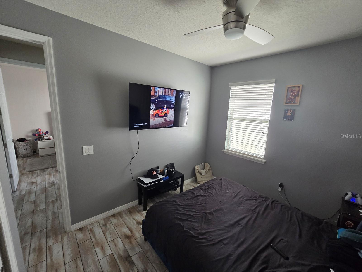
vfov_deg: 89.9
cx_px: 181
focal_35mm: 13
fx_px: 136
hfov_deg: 106.2
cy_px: 136
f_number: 2.2
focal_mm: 2.2
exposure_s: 1/60
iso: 250
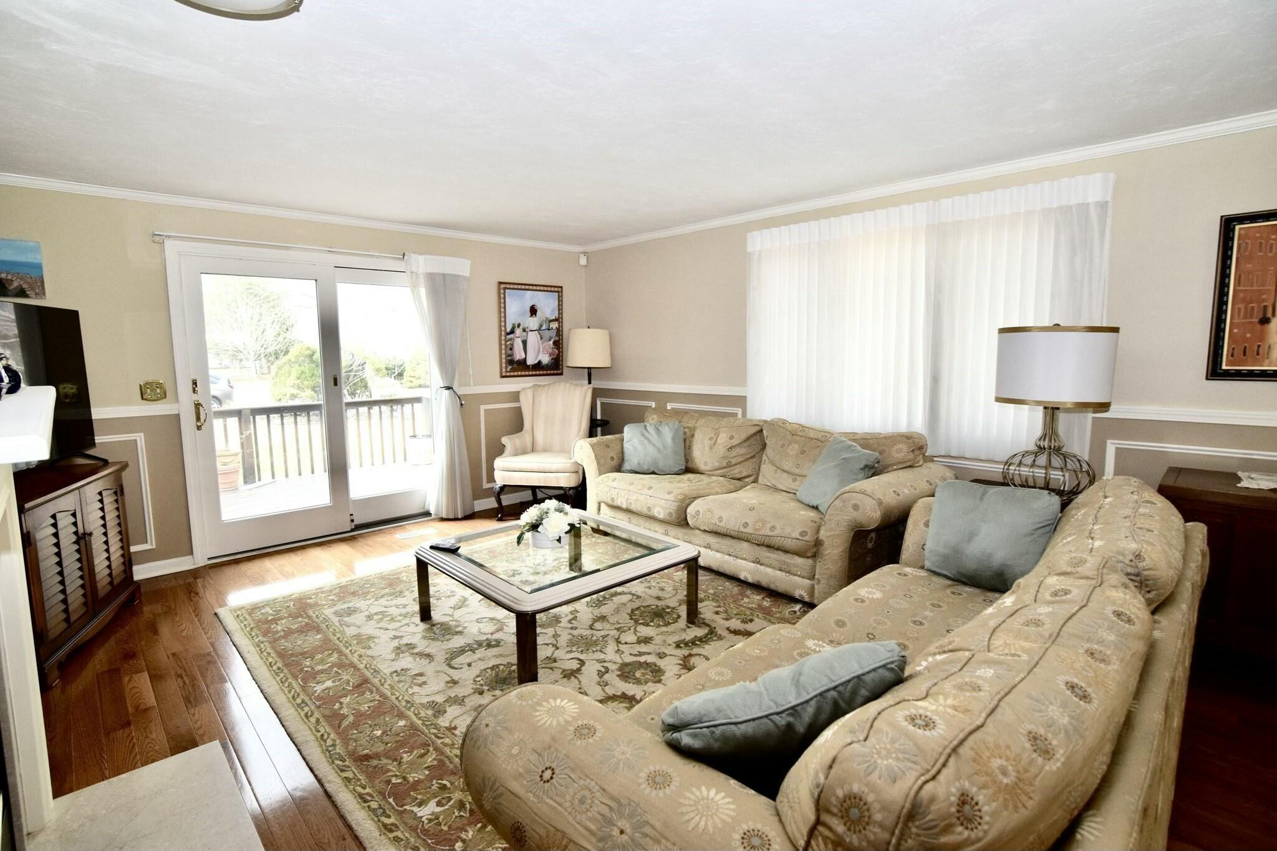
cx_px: 638
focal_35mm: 16
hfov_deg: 95.0
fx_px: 585
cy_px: 426
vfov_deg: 72.0
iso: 800
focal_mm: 11
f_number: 5.6
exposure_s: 1/125
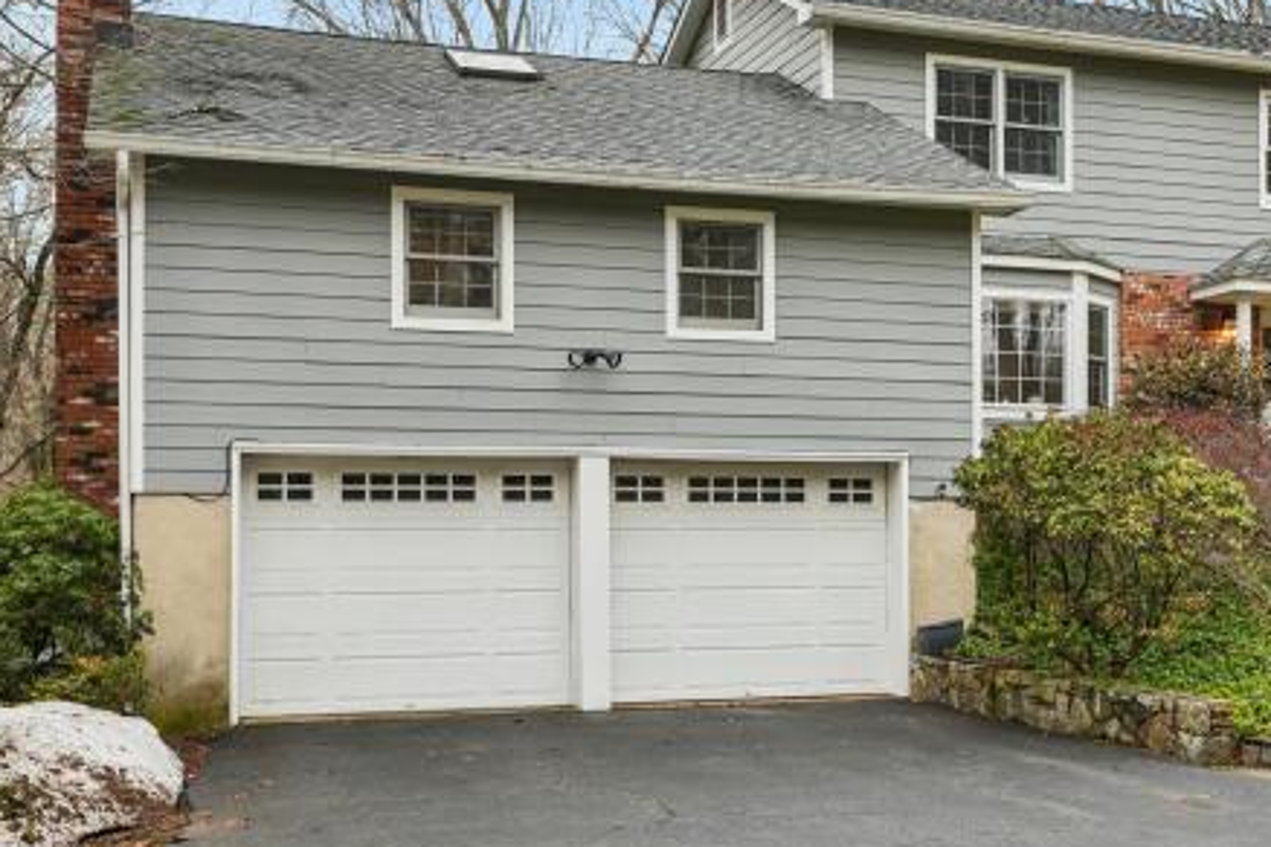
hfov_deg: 38.3
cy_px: 377
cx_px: 885
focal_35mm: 51
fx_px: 1800
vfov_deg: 26.5
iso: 125
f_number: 8
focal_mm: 31
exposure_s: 1/40
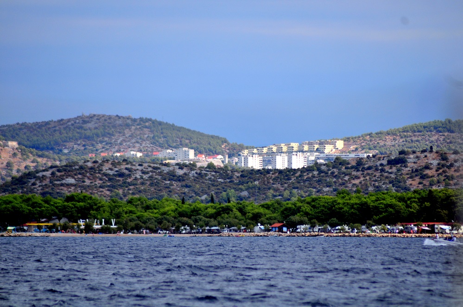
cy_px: 154
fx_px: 4816
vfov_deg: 3.7
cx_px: 232
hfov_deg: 5.5
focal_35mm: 375
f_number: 5
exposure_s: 1/1600
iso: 320
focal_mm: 250
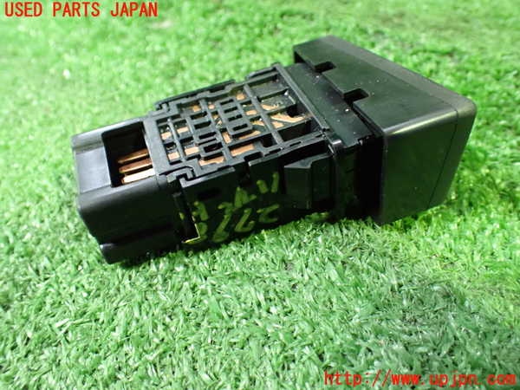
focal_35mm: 30
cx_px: 260
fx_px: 451
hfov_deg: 60.0
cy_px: 195
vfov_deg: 46.8
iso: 800
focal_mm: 5.4
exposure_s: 1/30
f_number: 2.3
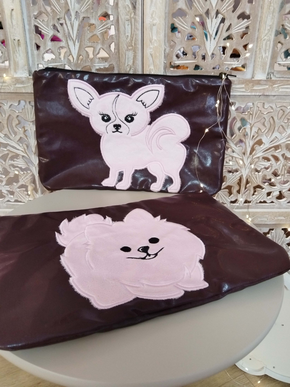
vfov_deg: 67.3
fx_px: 290
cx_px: 145
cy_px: 194
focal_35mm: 26
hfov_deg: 53.1
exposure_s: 1/33.3
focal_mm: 4.95
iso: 800
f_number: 1.9
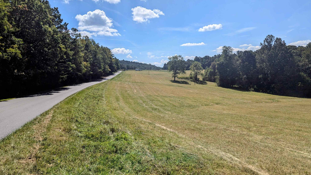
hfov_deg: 69.9
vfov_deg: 42.8
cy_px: 78
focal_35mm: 27
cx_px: 152
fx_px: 223
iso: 35
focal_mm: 6.81
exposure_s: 1/4717
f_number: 1.85
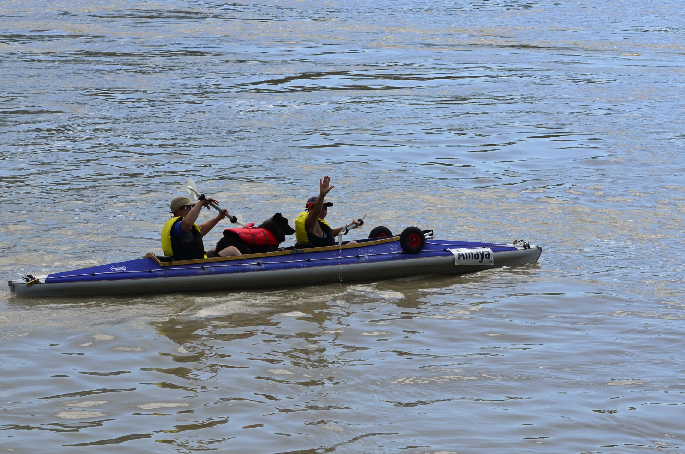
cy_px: 216
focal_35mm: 115
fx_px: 2184
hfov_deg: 17.8
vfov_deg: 11.9
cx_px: 355
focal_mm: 70
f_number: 10
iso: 100
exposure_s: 1/250
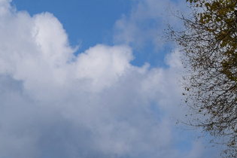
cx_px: -262
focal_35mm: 213
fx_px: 1402
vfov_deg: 6.3
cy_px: 283
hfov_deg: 9.0
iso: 400
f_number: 8
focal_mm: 48
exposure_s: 1/125
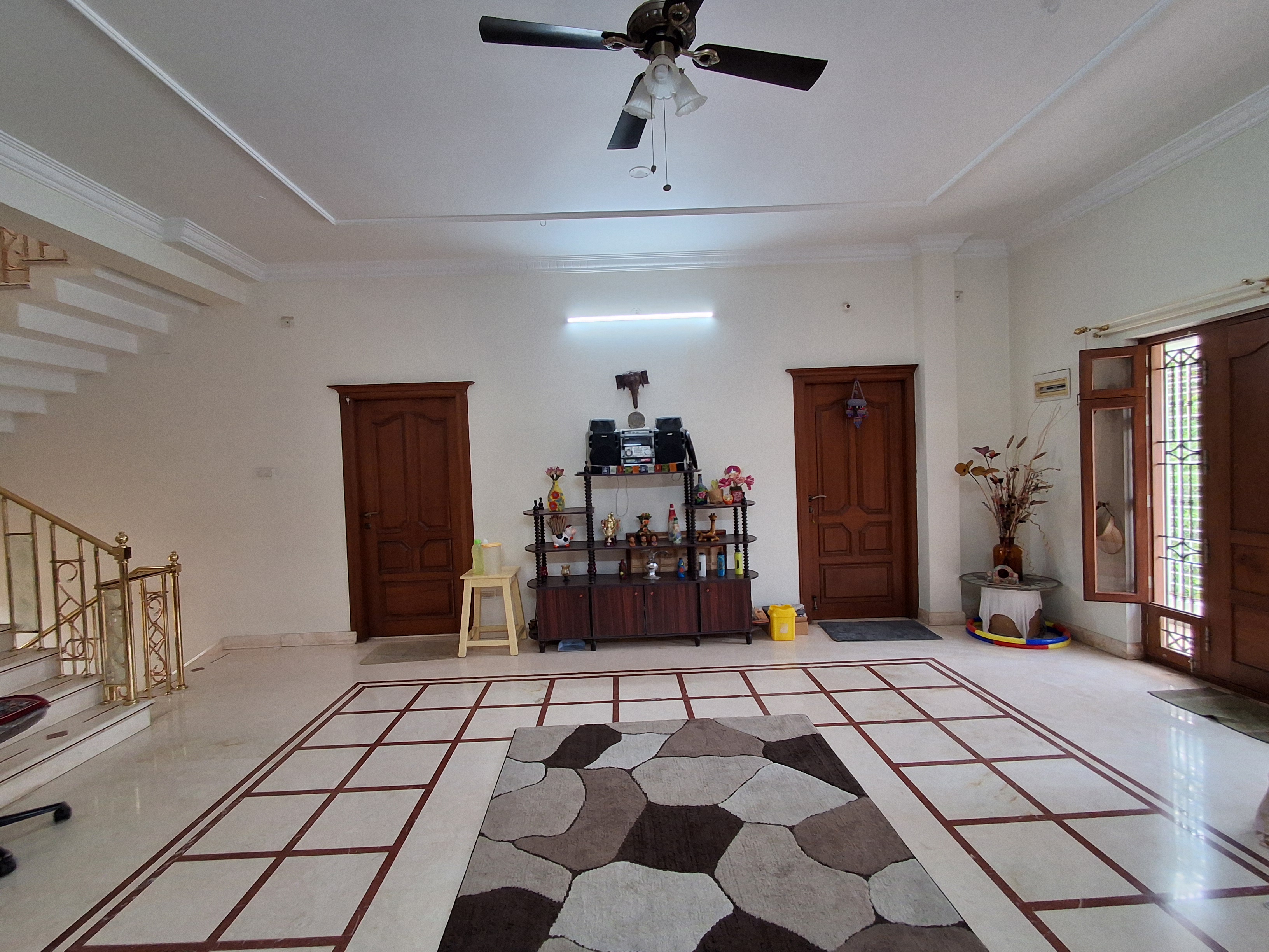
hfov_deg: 94.5
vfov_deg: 78.1
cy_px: 476
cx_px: 634
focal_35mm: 16
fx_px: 587
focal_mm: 1.64
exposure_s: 1/50
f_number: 2.2
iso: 160
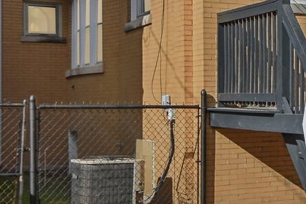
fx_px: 688
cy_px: -68
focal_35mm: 81
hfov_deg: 21.6
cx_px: 439
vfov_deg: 15.9
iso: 400
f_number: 8
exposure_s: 1/1000
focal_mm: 14
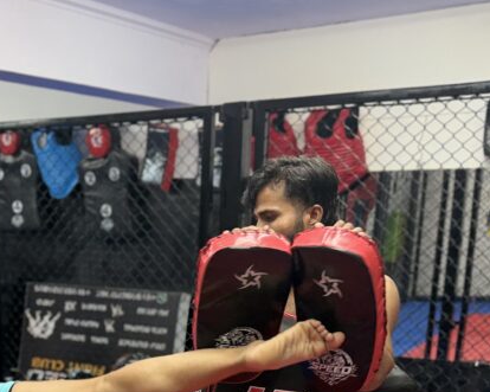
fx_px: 841
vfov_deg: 24.3
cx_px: 104
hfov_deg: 31.7
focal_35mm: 58
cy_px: 445
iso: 200
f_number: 1.78
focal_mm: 6.76
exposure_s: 1/100
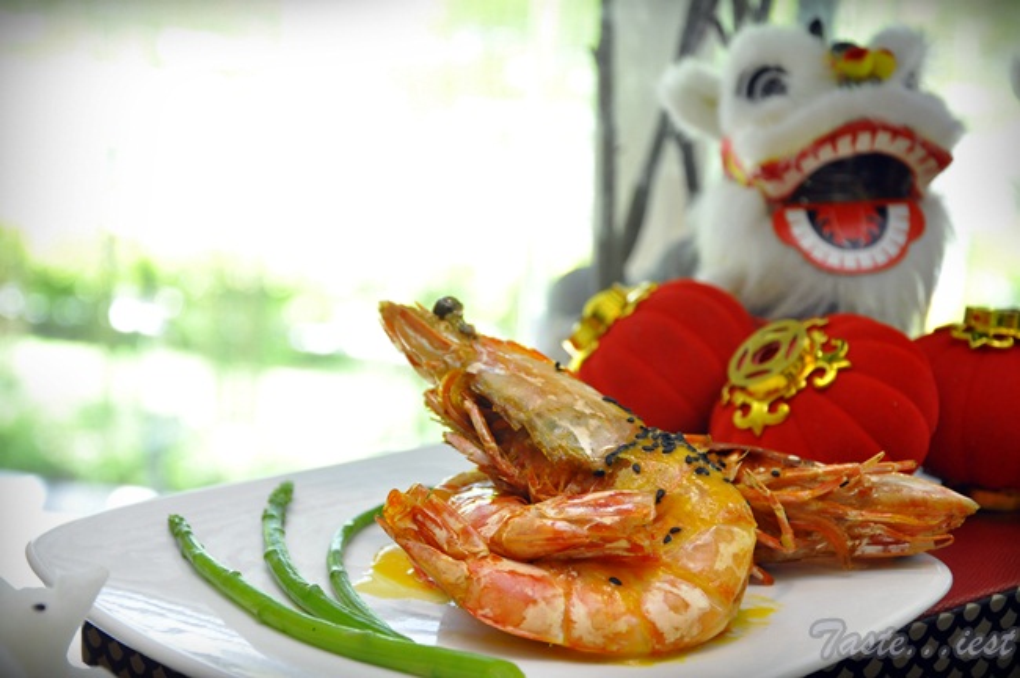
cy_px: 339
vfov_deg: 18.9
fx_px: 2038
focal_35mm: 72
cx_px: 510
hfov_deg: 28.1
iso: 800
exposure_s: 1/80
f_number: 5
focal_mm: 48
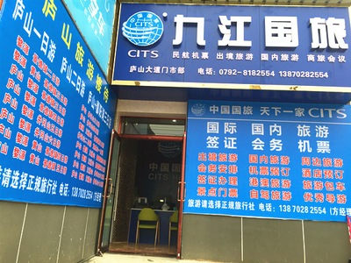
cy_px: 132
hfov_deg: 61.7
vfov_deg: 48.2
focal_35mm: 29
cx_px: 176
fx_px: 294
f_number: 2.2
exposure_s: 1/100
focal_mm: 4.15
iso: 32
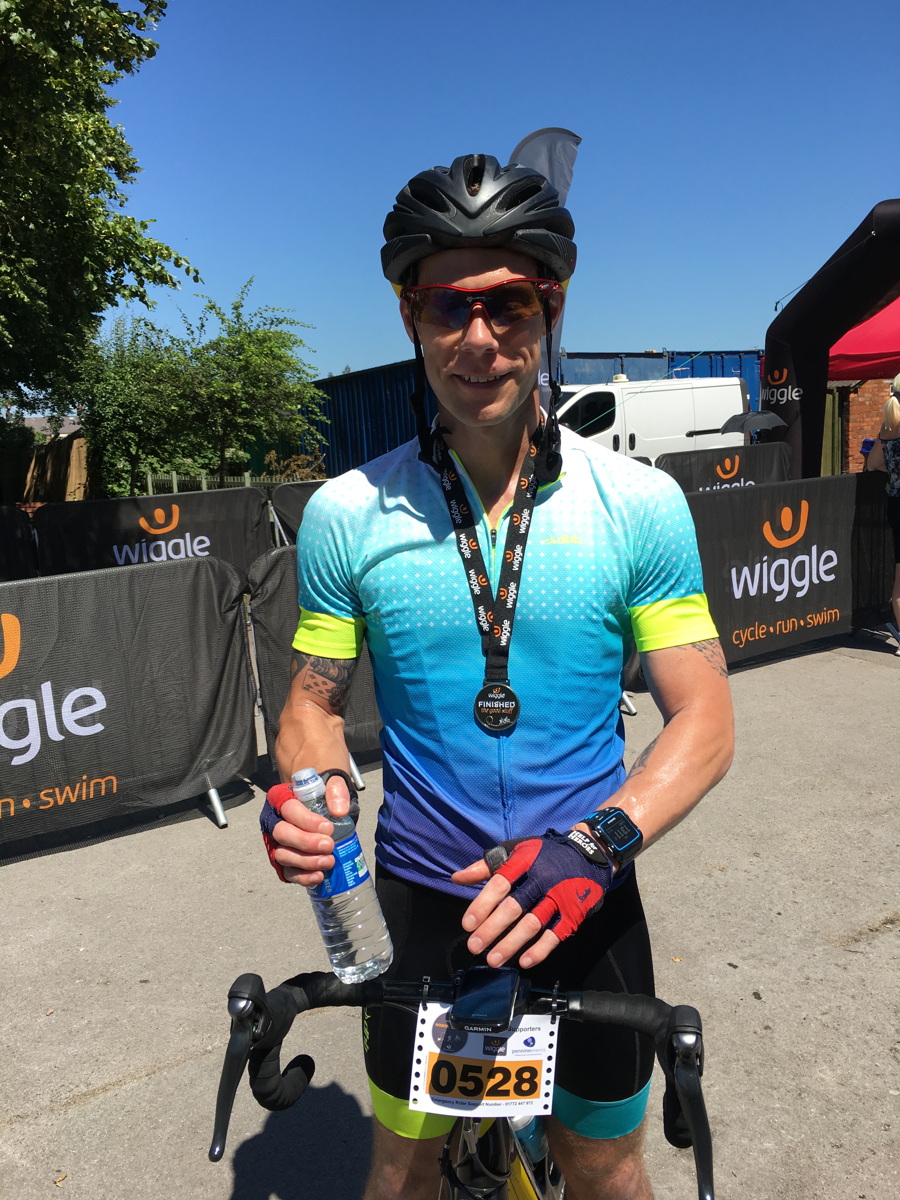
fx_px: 1005
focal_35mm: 29
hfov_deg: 48.2
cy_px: 600
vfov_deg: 61.7
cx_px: 450
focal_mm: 4.15
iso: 25
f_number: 2.2
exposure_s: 1/1399
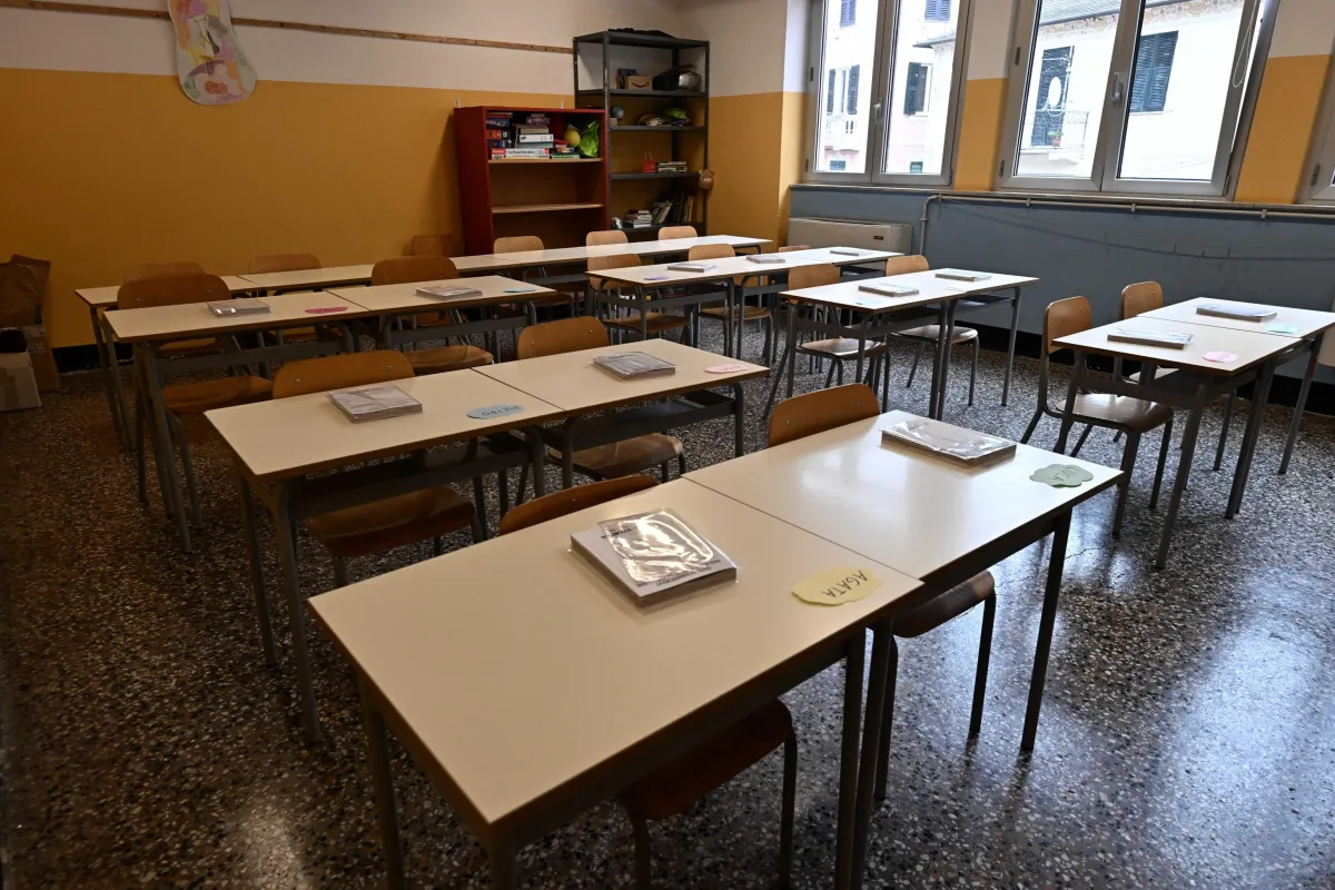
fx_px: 797
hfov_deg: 79.9
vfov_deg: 58.3
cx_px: 668
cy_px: 445
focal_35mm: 22
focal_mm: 21.5
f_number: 5
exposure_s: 1/125
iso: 1800
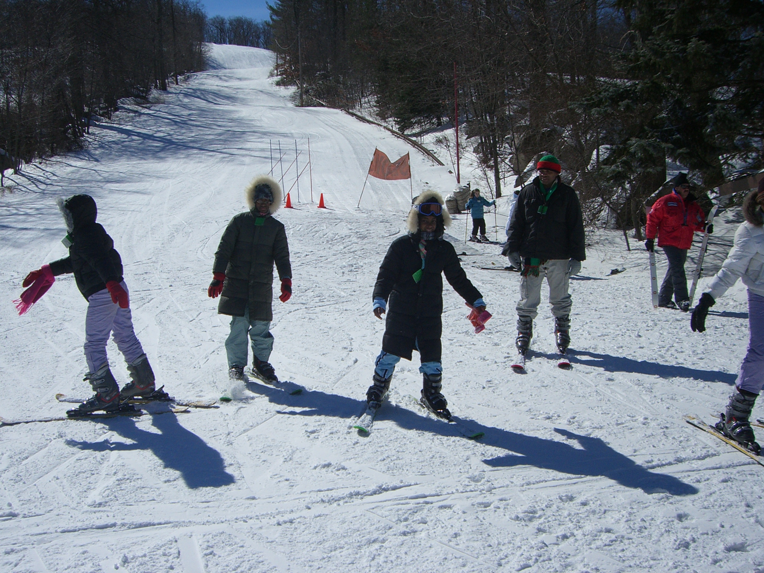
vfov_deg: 37.7
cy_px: 286
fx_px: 839
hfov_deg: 49.0
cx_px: 382
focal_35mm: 38
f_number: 4.3
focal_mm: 6.2
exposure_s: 1/2000
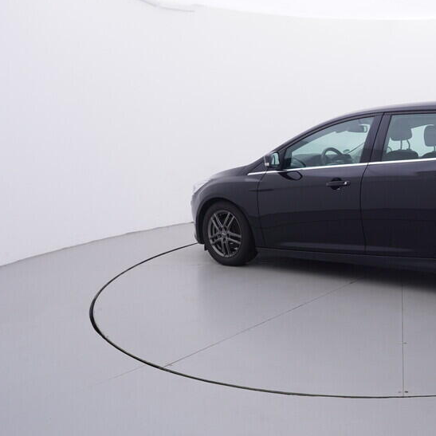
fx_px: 510
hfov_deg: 42.1
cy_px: 193
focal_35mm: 36
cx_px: 402
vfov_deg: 46.2
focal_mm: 15
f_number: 5
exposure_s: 1/80
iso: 200
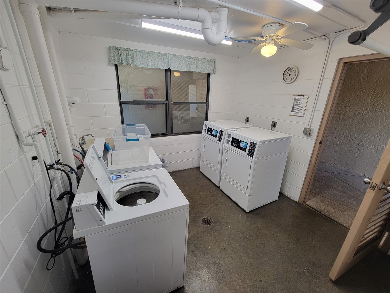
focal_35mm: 13
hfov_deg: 106.2
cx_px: 195
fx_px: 146
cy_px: 146
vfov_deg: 89.9
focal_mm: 2.2
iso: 100
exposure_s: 1/60
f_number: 2.2
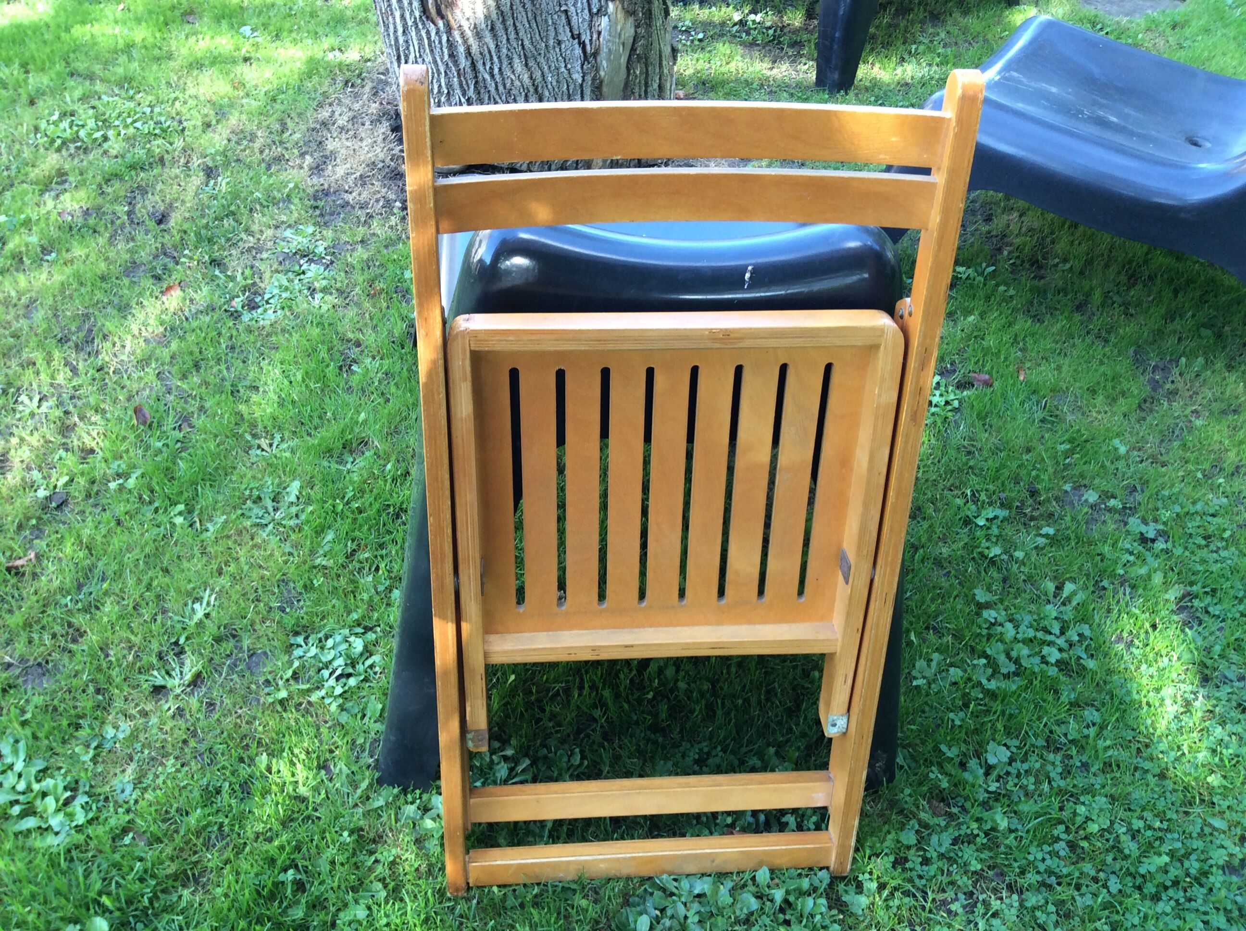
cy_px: 466
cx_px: 623
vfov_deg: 44.1
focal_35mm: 32
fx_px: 1150
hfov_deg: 56.9
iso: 40
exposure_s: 1/50
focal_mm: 3.3
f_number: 2.4
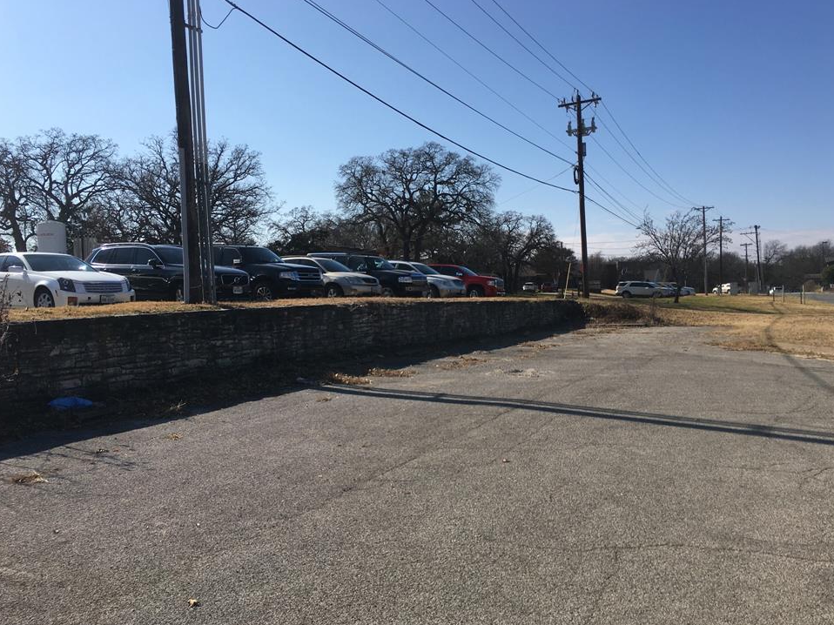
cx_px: 413
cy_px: 318
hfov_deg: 58.4
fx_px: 747
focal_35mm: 31
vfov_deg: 45.4
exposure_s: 1/2564
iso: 25
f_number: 2.2
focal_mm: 4.15
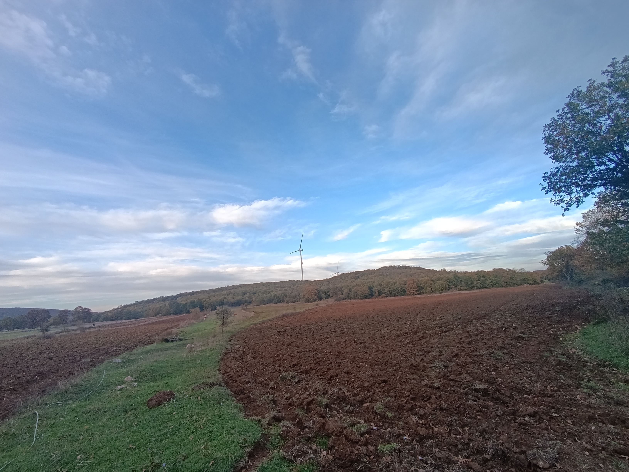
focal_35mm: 16
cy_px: 236
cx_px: 314
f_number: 2.2
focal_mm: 1.65
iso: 50
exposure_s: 1/144
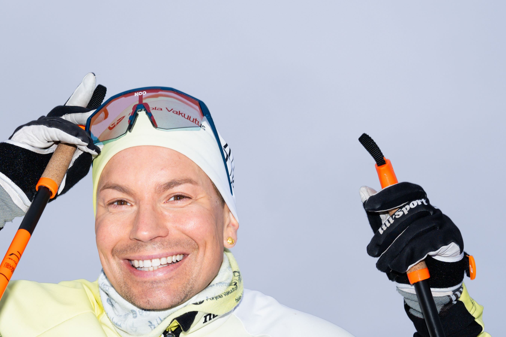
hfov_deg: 21.8
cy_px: 219
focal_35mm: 92
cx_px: 112
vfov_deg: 14.8
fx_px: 1298
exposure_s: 1/125
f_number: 5
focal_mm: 41.6
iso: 100
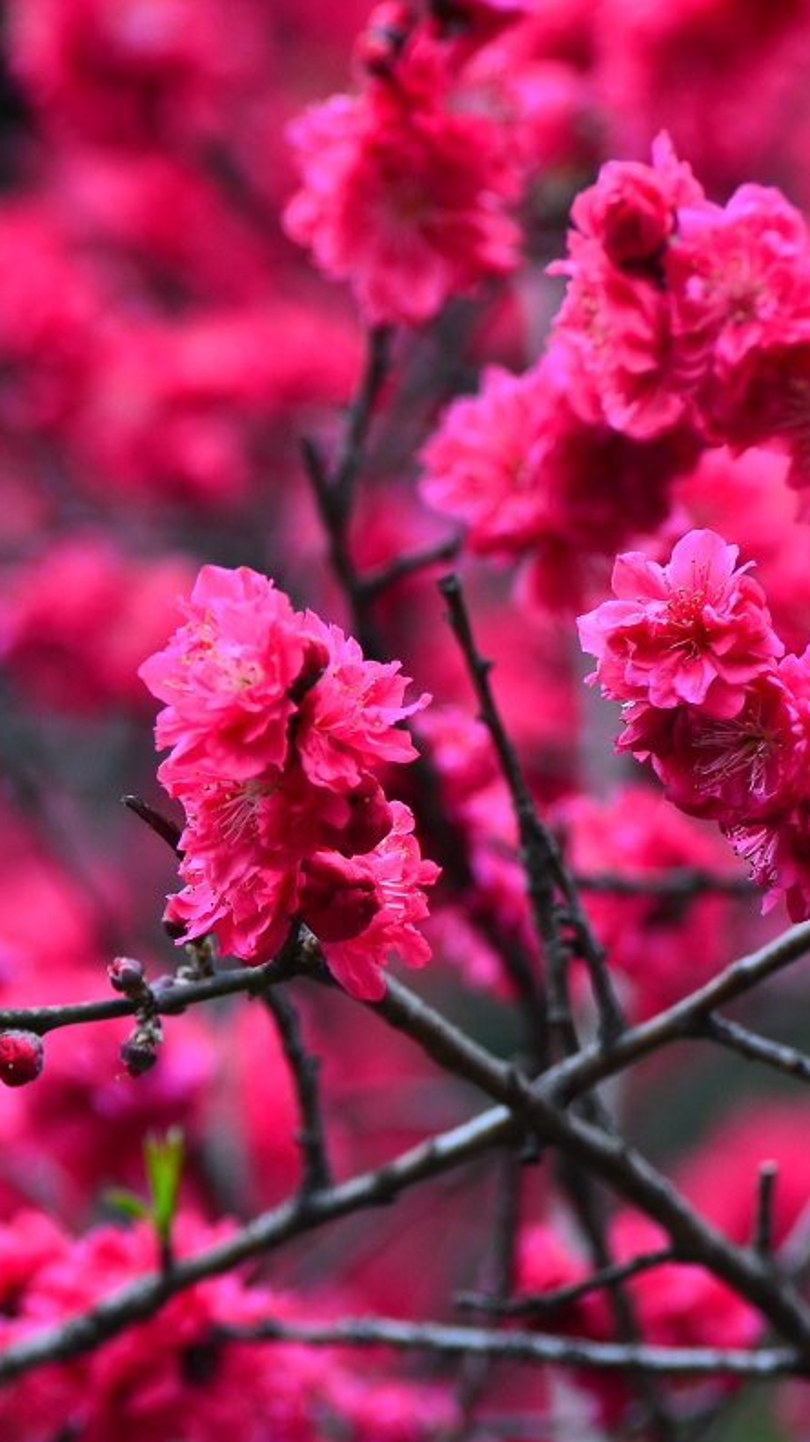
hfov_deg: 3.8
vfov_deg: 6.7
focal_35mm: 321
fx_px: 12259
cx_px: 240
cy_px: 722
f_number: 4.8
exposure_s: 1/160
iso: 320
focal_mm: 135
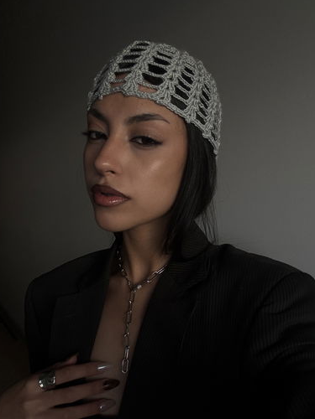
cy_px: 220
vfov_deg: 56.8
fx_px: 388
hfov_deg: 44.2
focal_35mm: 32
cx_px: 156
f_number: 1.9
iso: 80
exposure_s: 1/69
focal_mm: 2.69
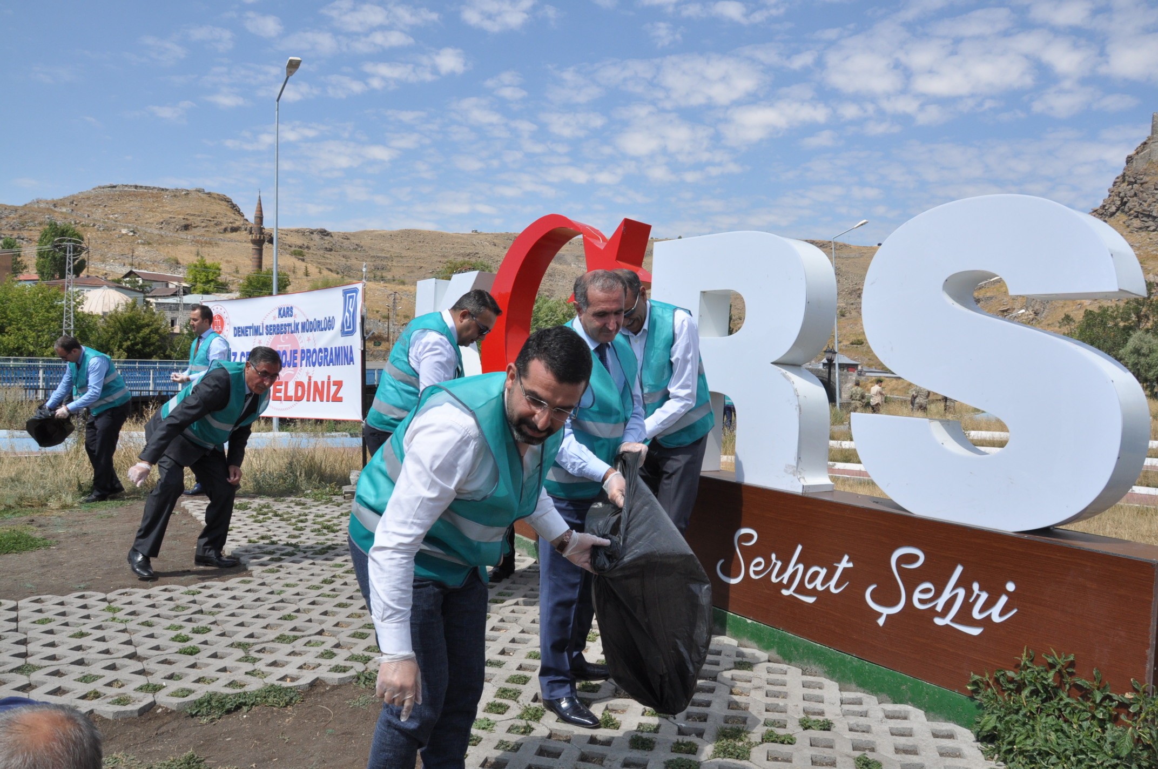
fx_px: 867
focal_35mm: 27
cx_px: 579
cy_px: 384
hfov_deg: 67.4
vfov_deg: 47.8
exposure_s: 1/640
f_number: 13
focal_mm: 18
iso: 500
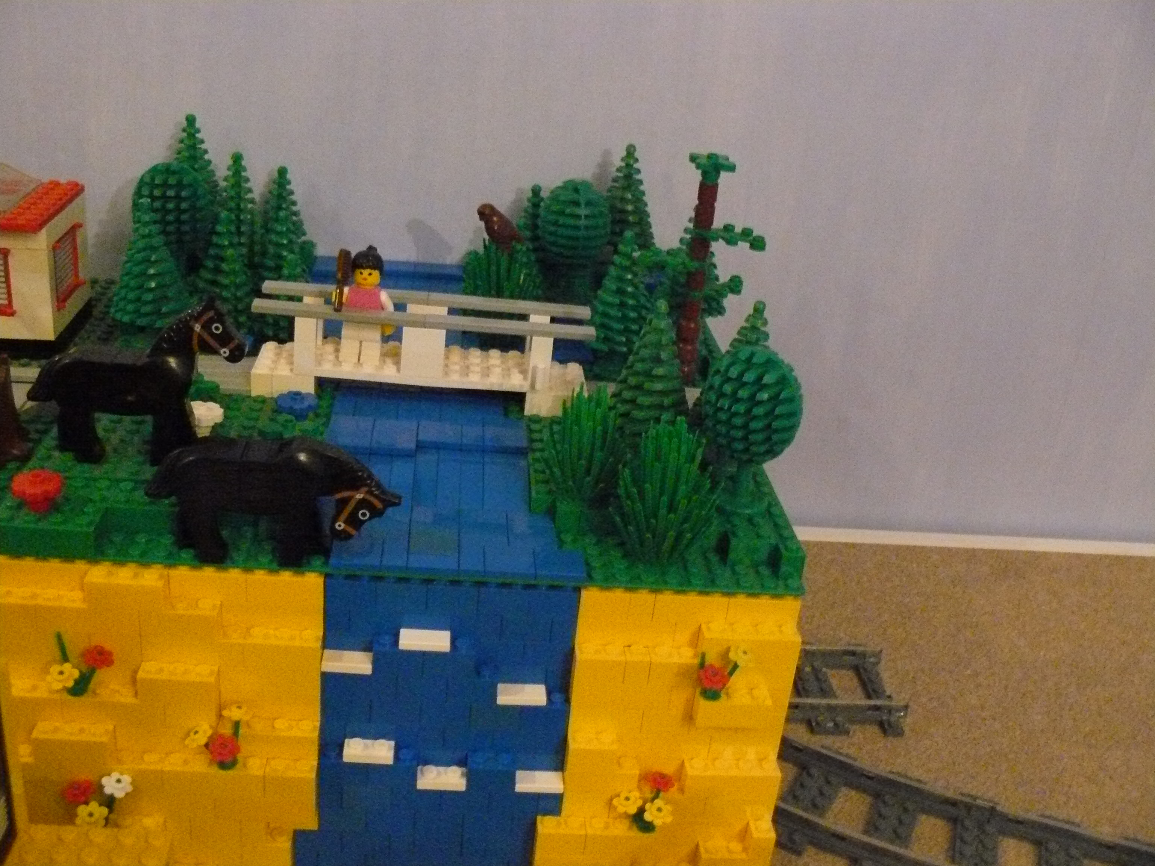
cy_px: 433
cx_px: 578
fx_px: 1201
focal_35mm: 36
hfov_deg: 51.4
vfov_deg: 39.7
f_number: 2.8
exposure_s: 1/10
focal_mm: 6
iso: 800
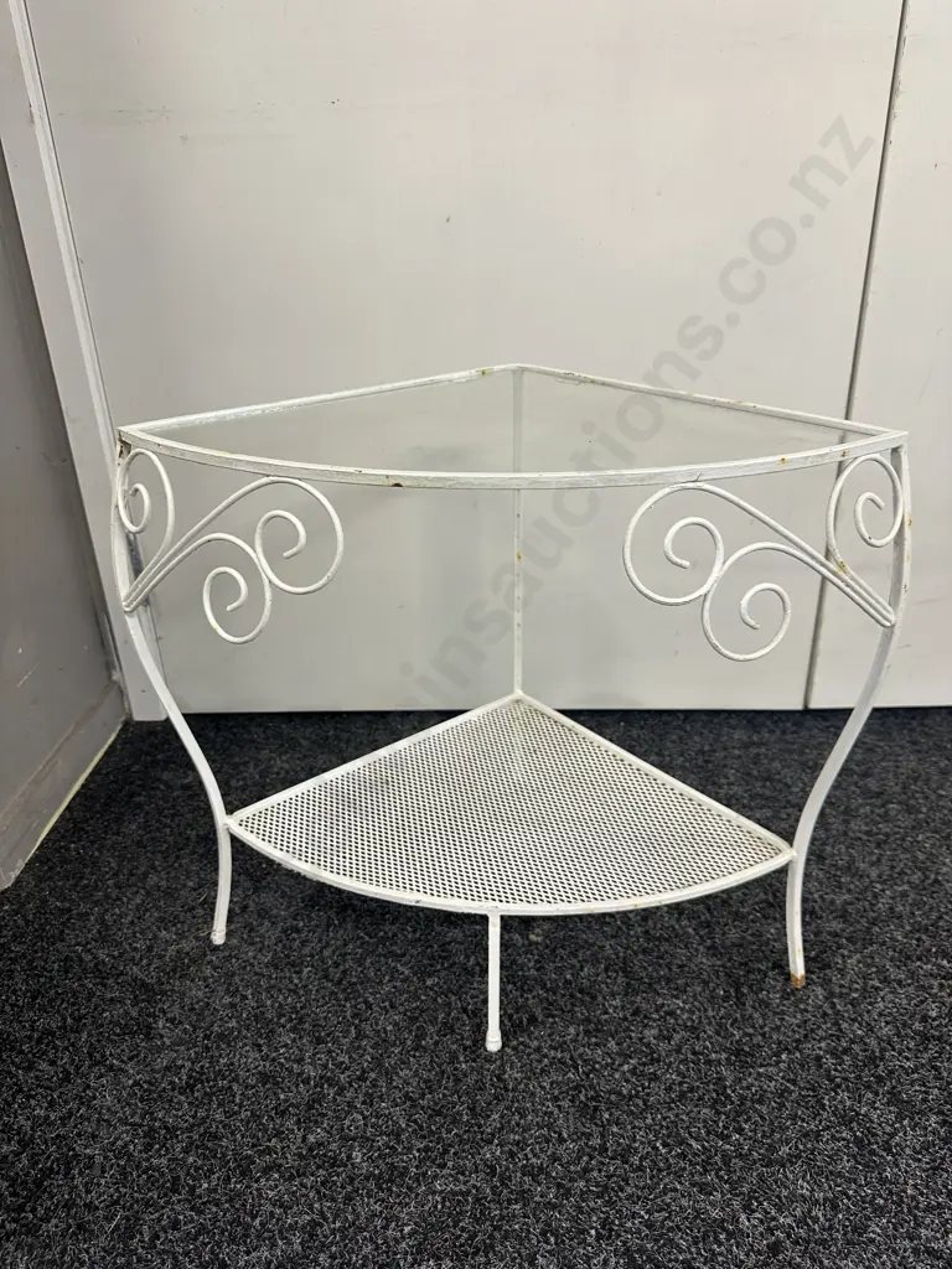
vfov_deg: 71.6
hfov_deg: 56.8
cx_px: 476
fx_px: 880
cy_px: 634
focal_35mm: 24
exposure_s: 1/50
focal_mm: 6.86
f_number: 1.78
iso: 125
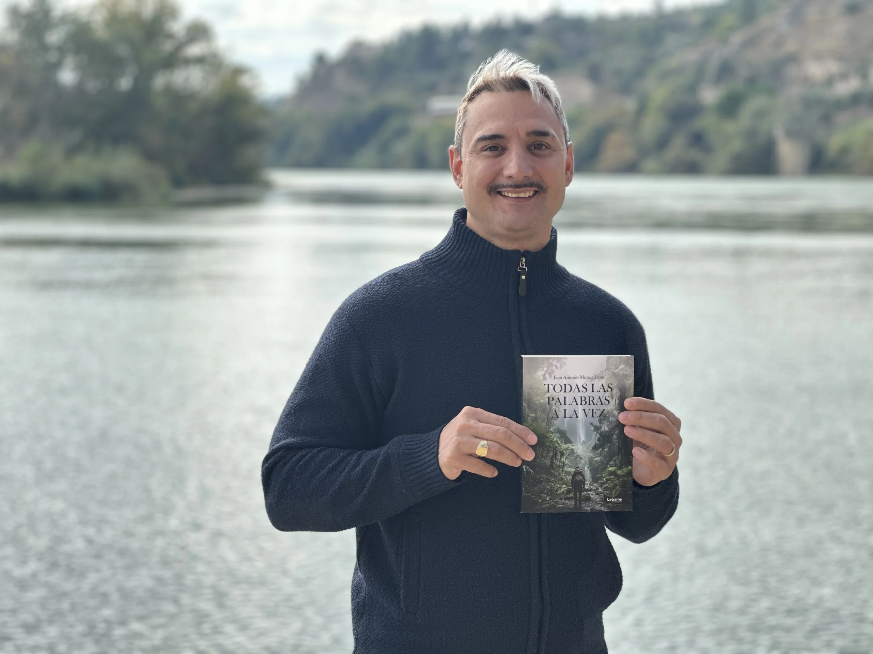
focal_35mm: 77
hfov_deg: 25.3
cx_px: 436
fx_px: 1942
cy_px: 327
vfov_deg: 19.1
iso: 32
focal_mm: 9
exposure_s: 1/471
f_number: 2.8
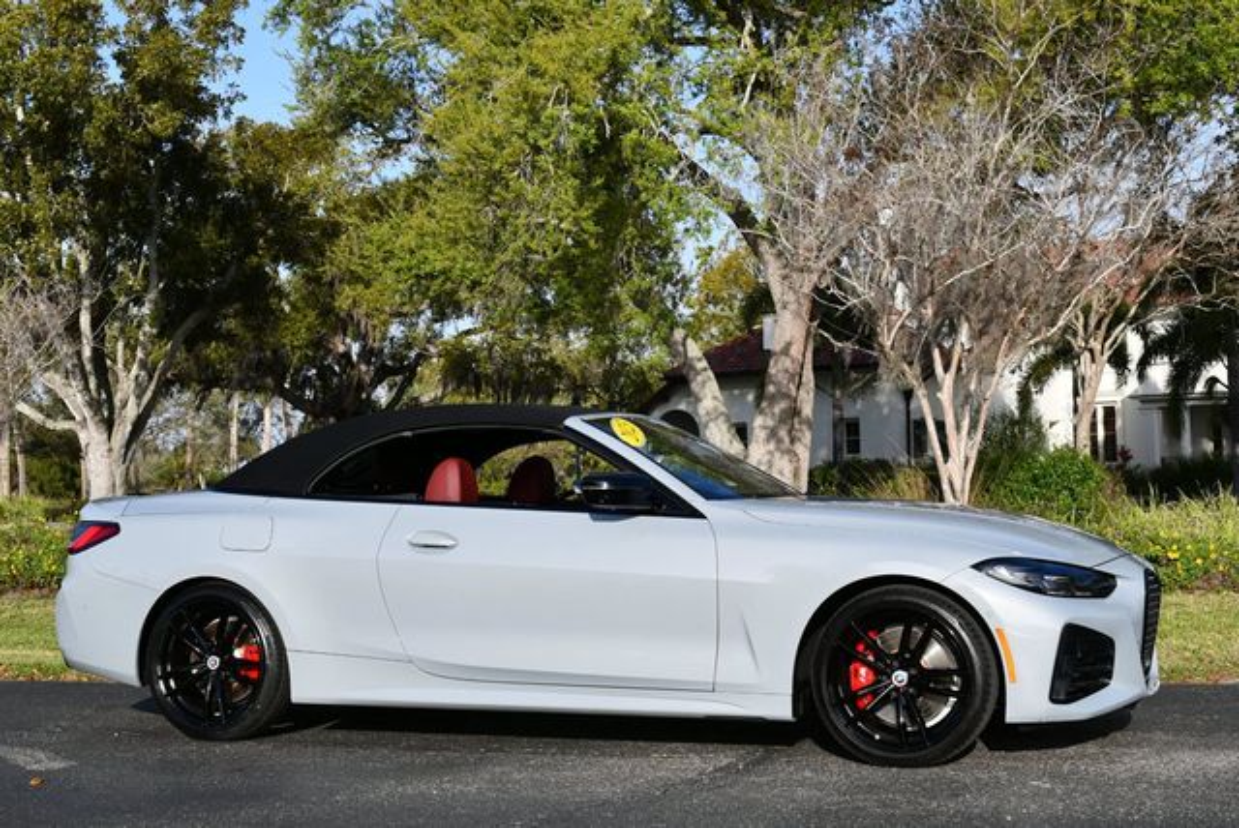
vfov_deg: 26.0
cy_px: 414
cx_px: 620
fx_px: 1791
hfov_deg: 38.2
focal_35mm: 52
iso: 110
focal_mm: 26
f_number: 8
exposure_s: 1/250
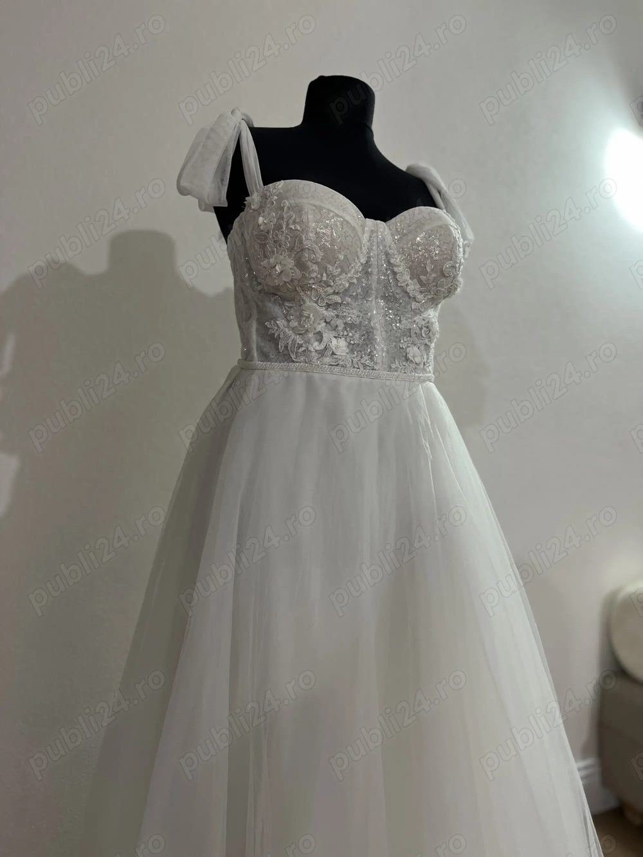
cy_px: 428
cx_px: 322
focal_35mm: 26
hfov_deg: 53.0
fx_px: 644
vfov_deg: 67.3
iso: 200
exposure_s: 1/50
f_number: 1.6
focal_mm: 5.1
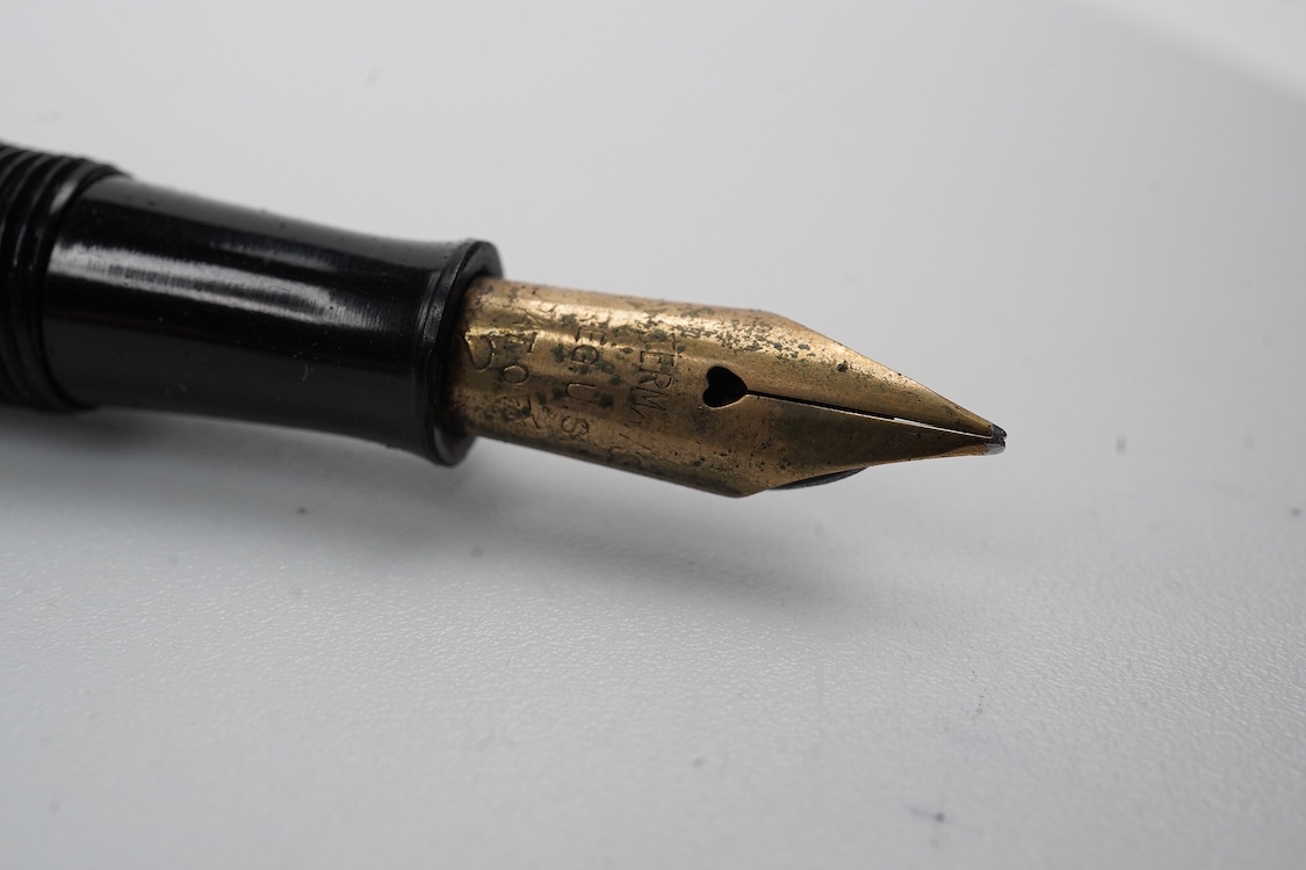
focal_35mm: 45
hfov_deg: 43.6
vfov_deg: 29.9
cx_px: 653
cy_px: 435
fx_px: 1632
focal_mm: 30
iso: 400
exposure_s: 1/100
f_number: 22
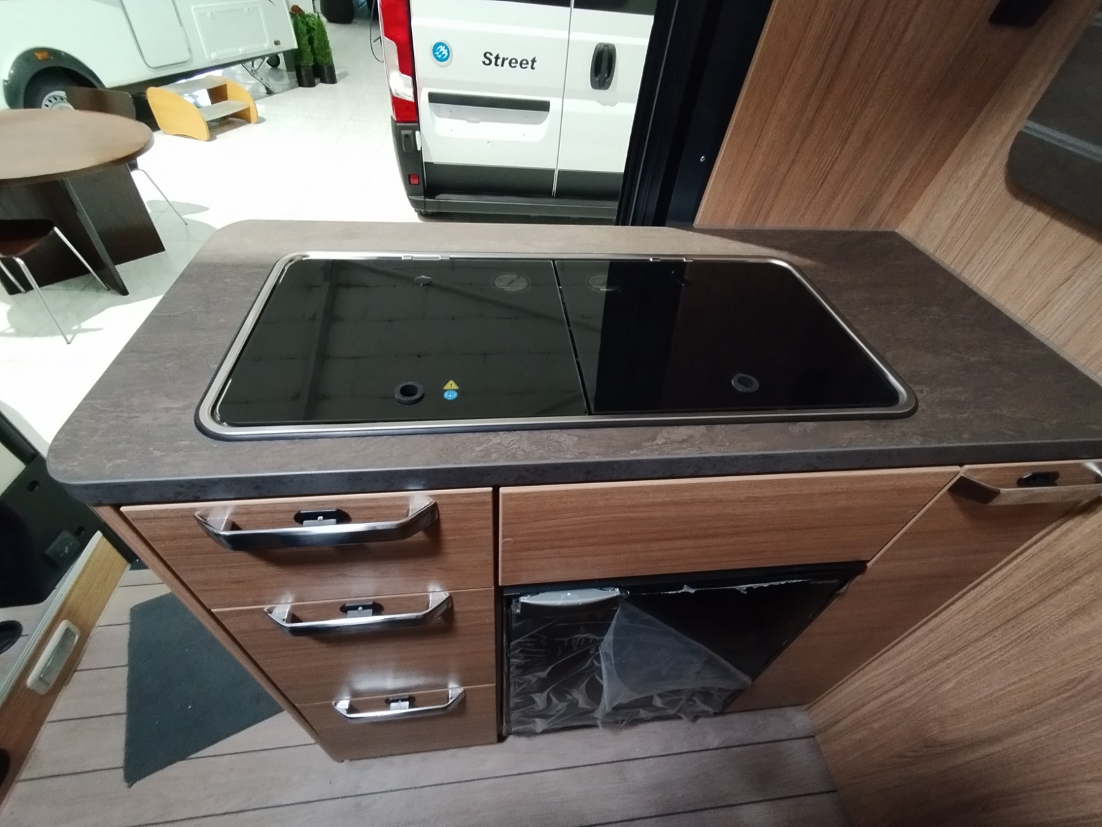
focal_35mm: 16
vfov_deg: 78.1
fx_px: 509
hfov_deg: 94.5
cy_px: 414
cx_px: 551
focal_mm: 1.65
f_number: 2.2
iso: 430
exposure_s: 1/20
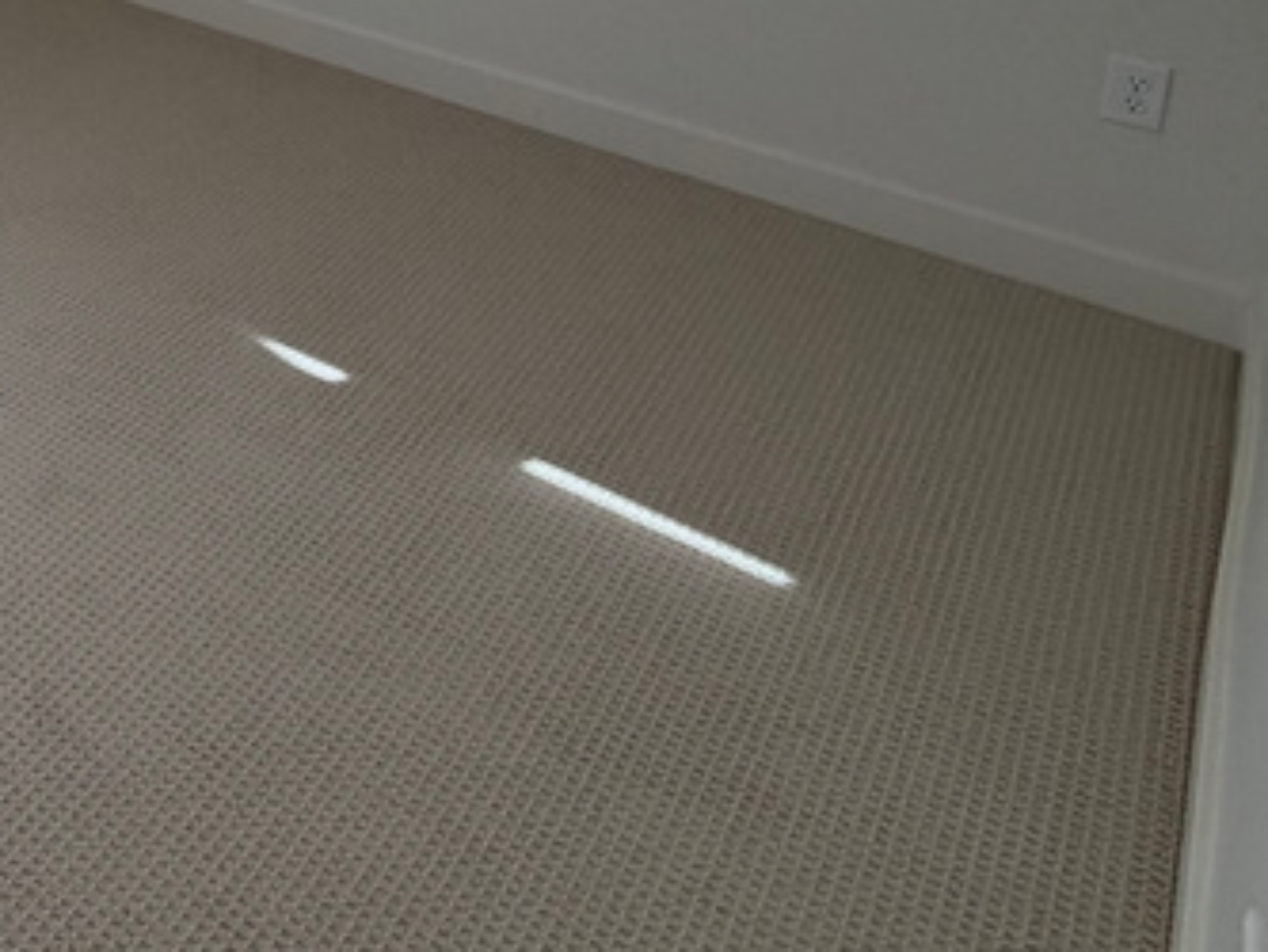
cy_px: -327
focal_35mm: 43
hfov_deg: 32.0
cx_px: -423
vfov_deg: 27.3
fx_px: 1576
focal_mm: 2.22
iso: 50
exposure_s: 1/189
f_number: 2.2
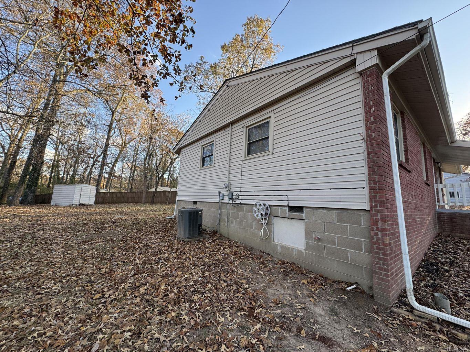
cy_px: 176
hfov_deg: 102.1
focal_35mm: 14
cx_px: 235
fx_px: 190
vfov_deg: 85.7
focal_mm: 2.22
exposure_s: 1/161
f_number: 2.2
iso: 40
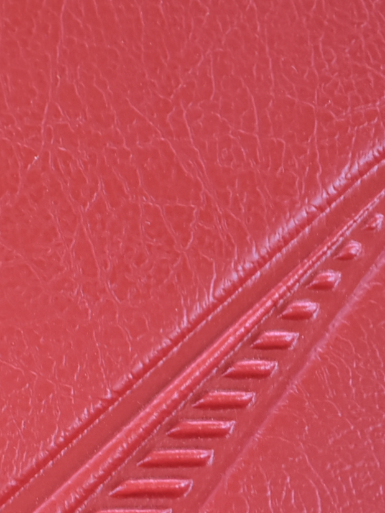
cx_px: -92
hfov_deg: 5.1
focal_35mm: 288
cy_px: 596
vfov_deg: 6.8
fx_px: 4266
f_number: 5.6
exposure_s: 1/80
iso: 800
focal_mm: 55
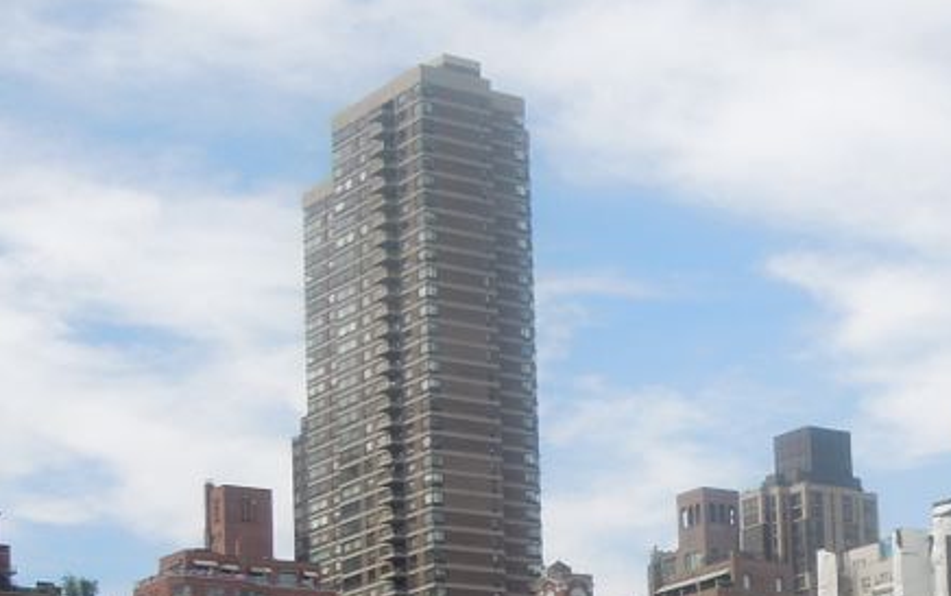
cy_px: 731
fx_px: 2515
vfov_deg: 13.1
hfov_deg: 20.3
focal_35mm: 97
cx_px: 1080
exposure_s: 1/250
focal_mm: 7
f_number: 7.6
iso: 100
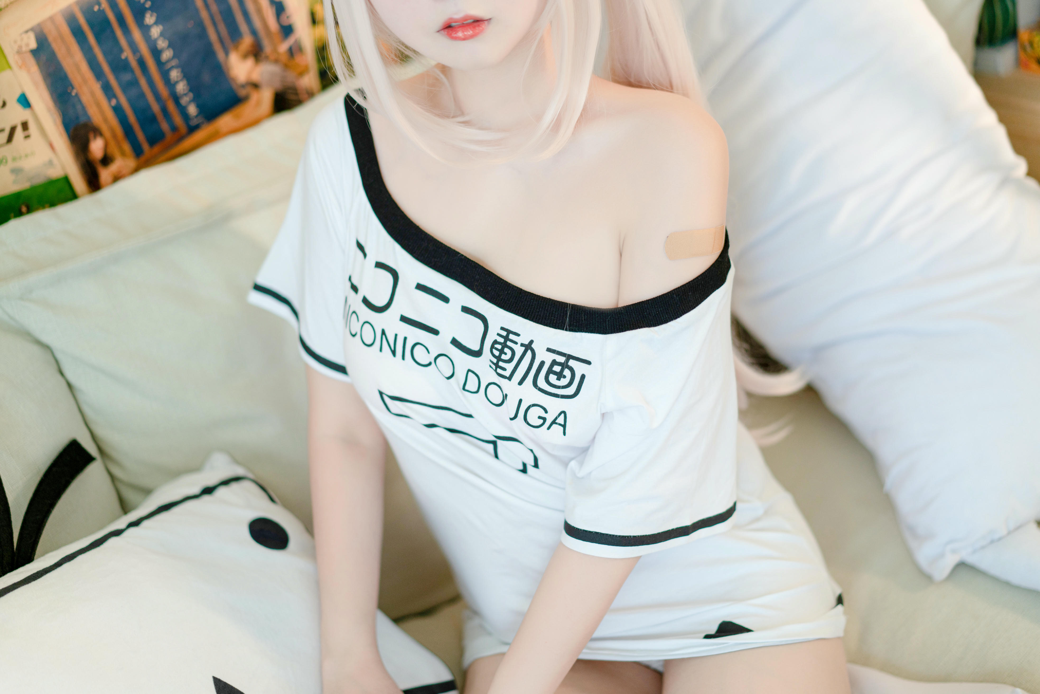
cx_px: 520
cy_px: 347
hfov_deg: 36.2
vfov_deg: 24.6
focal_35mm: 55
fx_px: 1589
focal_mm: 55
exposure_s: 1/50
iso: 250
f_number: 1.8
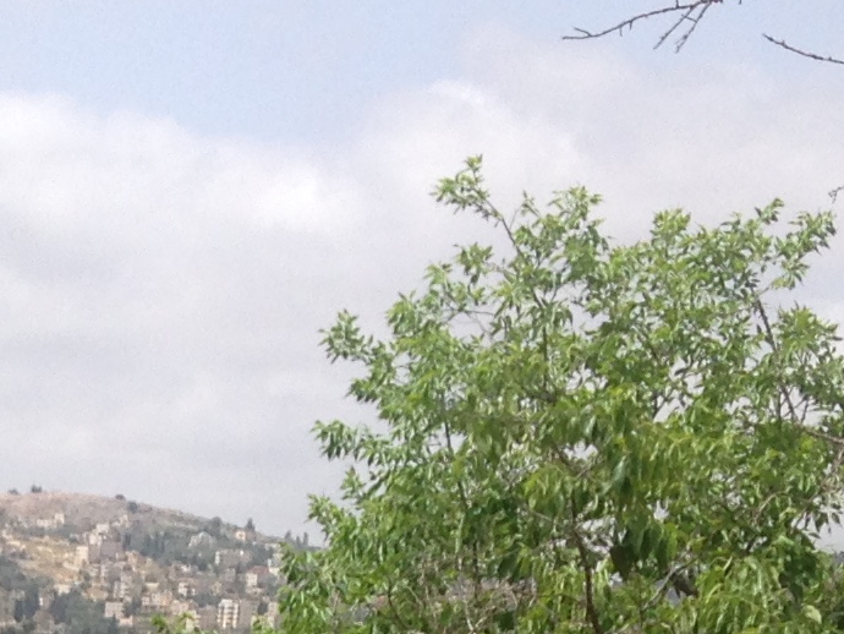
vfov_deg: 8.7
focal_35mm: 156
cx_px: -243
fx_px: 3805
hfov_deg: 12.3
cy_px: 1492
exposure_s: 1/1550
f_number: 2.4
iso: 50
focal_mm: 4.12
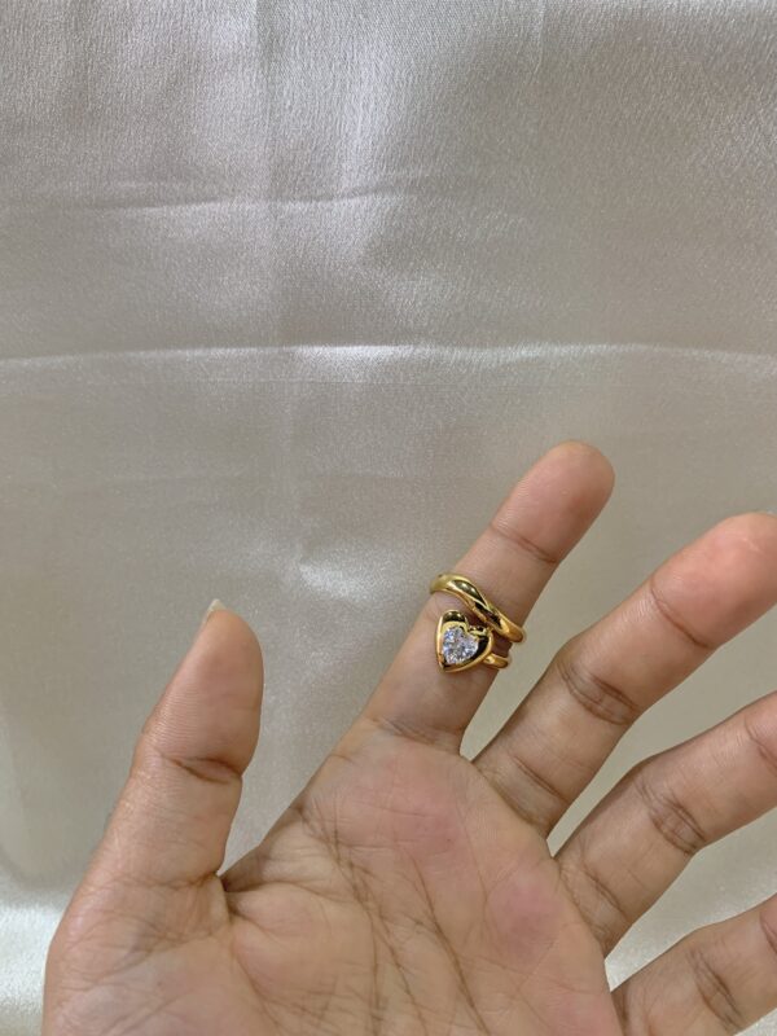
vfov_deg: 67.3
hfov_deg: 53.1
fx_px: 778
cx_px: 388
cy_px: 518
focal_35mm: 26
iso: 80
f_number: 1.8
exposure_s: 1/50
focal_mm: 4.25
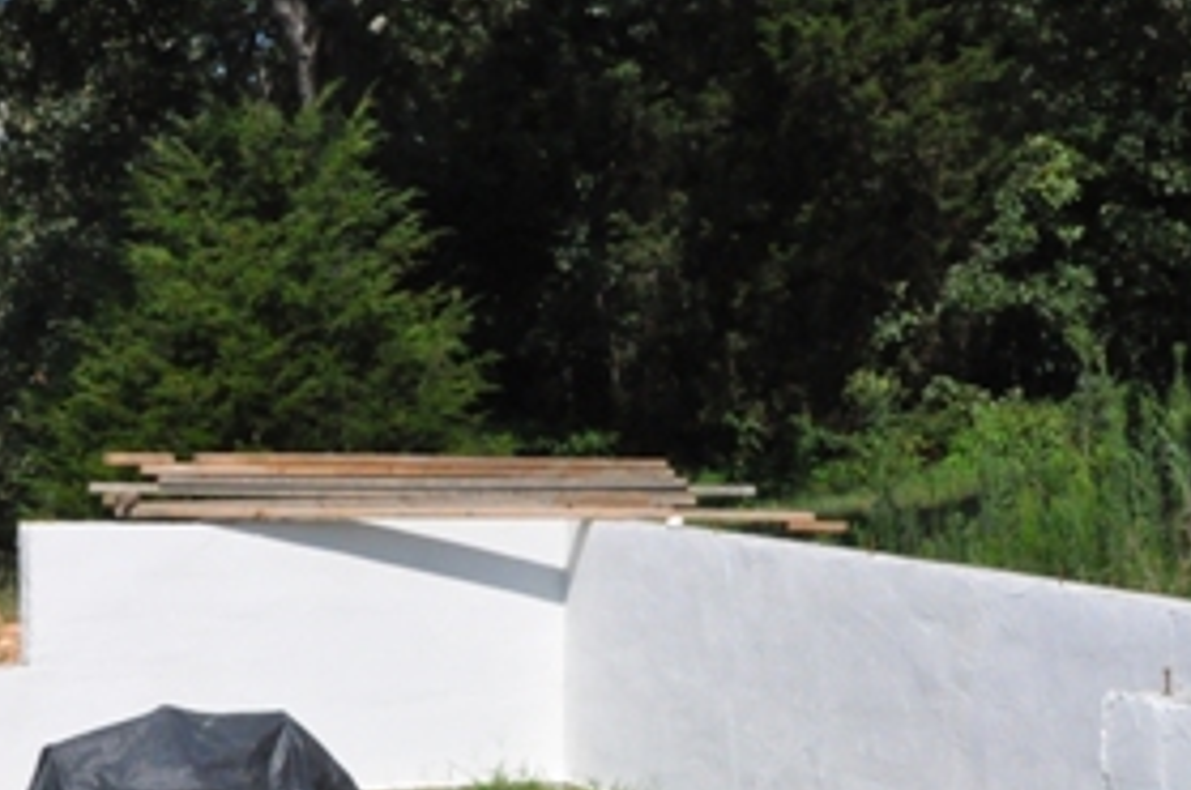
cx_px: 538
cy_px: 801
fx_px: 2845
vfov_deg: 15.5
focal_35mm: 86
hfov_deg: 23.6
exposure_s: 1/1600
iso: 3200
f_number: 22
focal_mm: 25
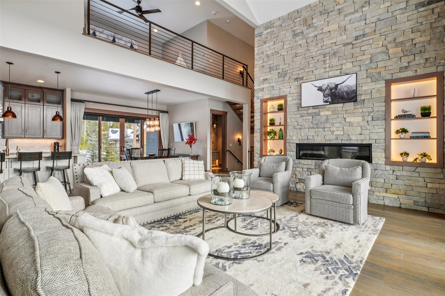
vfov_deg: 72.0
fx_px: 204
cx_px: 222
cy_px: 148
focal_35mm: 16
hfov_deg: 95.0
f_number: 8
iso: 125
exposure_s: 1/30
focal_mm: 11
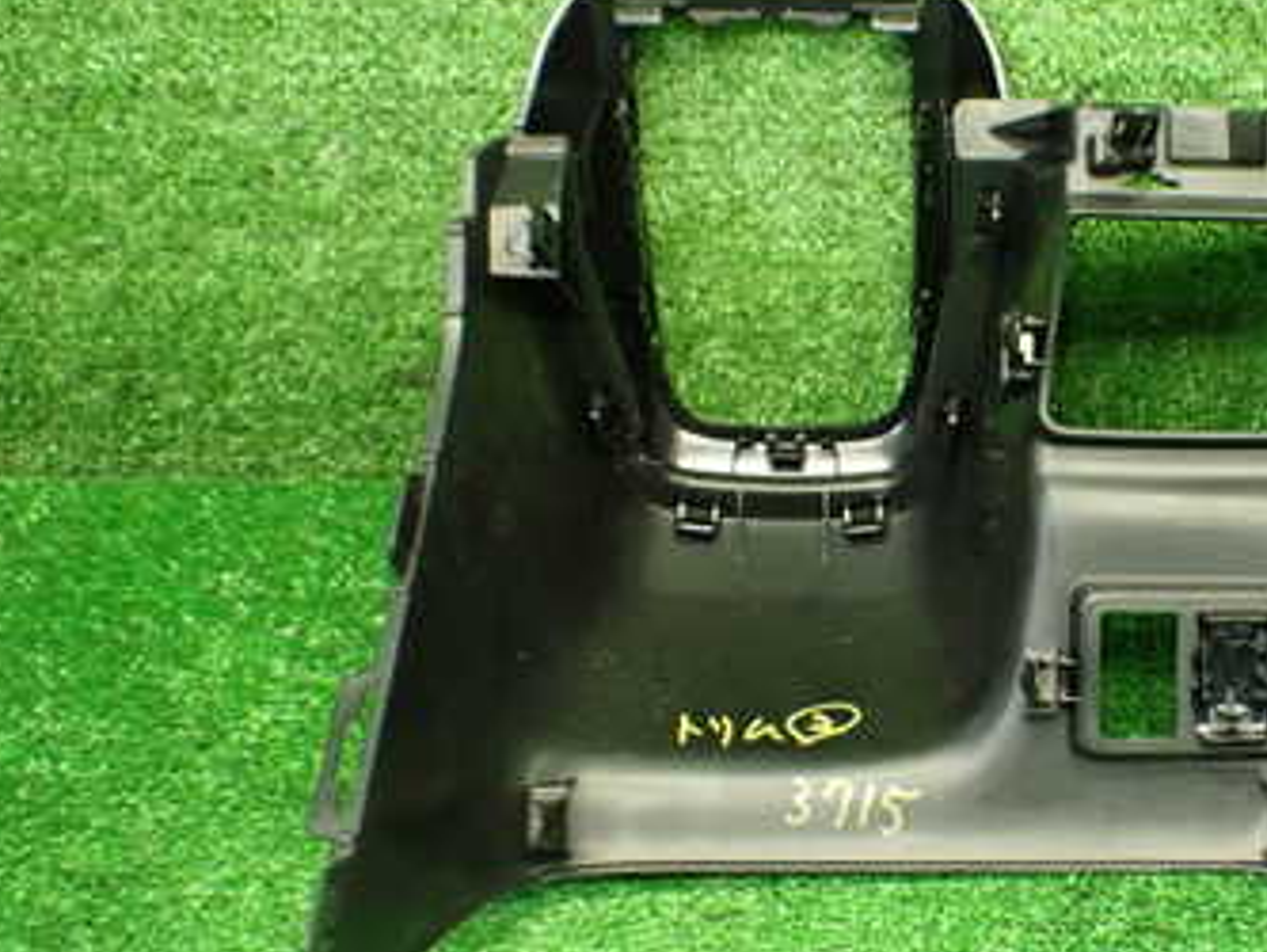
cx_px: 1081
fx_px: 1977
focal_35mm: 54
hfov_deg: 34.0
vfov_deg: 27.0
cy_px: 529
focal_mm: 5.4
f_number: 2.3
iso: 800
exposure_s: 1/80
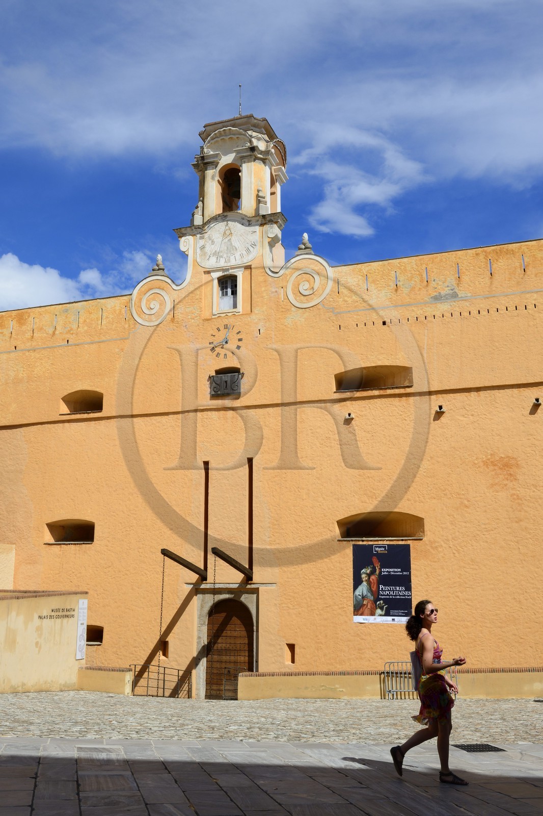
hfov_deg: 42.3
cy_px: 408
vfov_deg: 60.3
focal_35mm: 31
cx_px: 272
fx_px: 702
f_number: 14
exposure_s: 1/250
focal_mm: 31
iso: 200
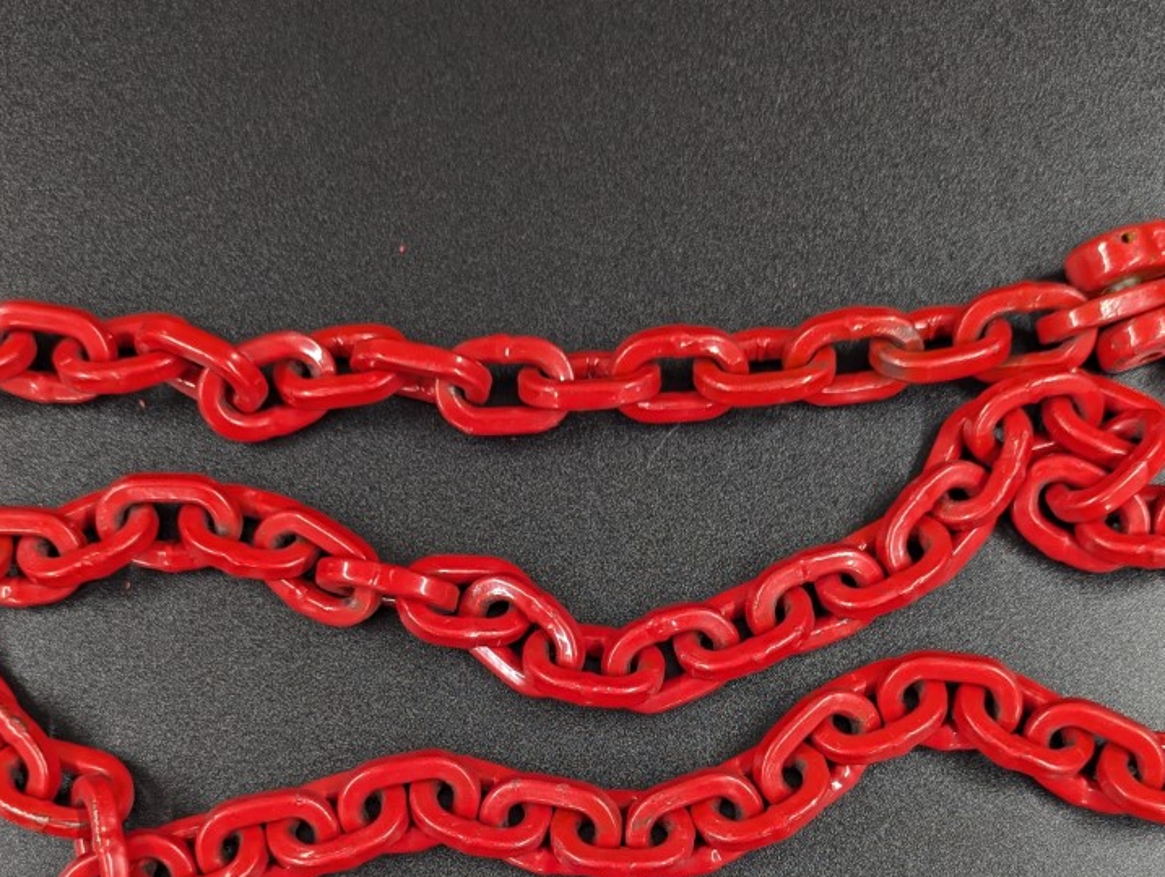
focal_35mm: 48
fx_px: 1618
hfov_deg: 39.6
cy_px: 710
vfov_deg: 29.6
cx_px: 603
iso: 64
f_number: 1.85
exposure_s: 1/23.8
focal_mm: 6.81
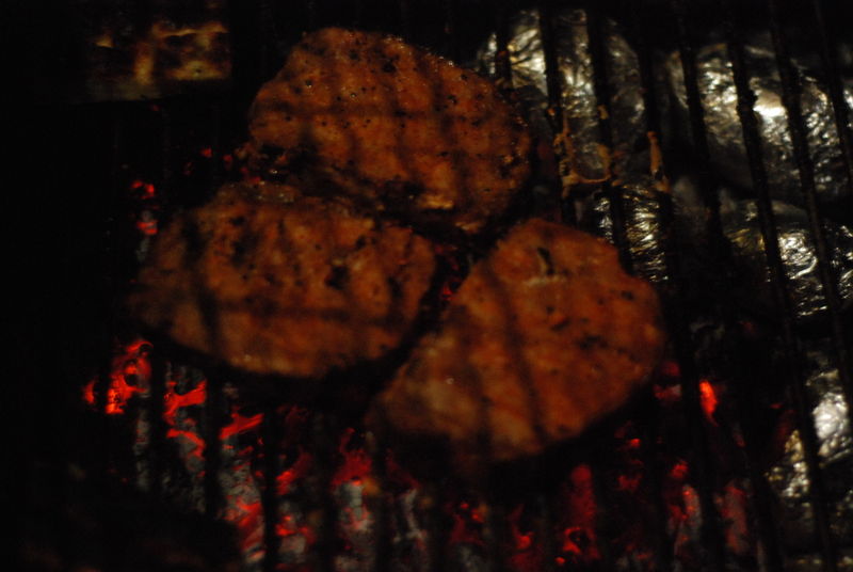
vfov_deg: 18.2
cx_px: 426
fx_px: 1780
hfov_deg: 27.0
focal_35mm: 75
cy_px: 286
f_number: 1.8
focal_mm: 50
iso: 1600
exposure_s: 1/8
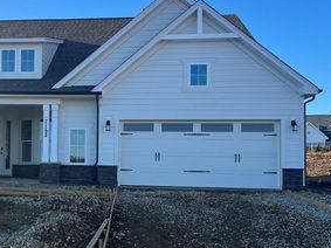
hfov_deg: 40.0
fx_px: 440
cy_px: 142
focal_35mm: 46
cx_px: 77
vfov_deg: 31.4
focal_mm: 5.7
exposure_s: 1/1621
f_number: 1.5
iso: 50
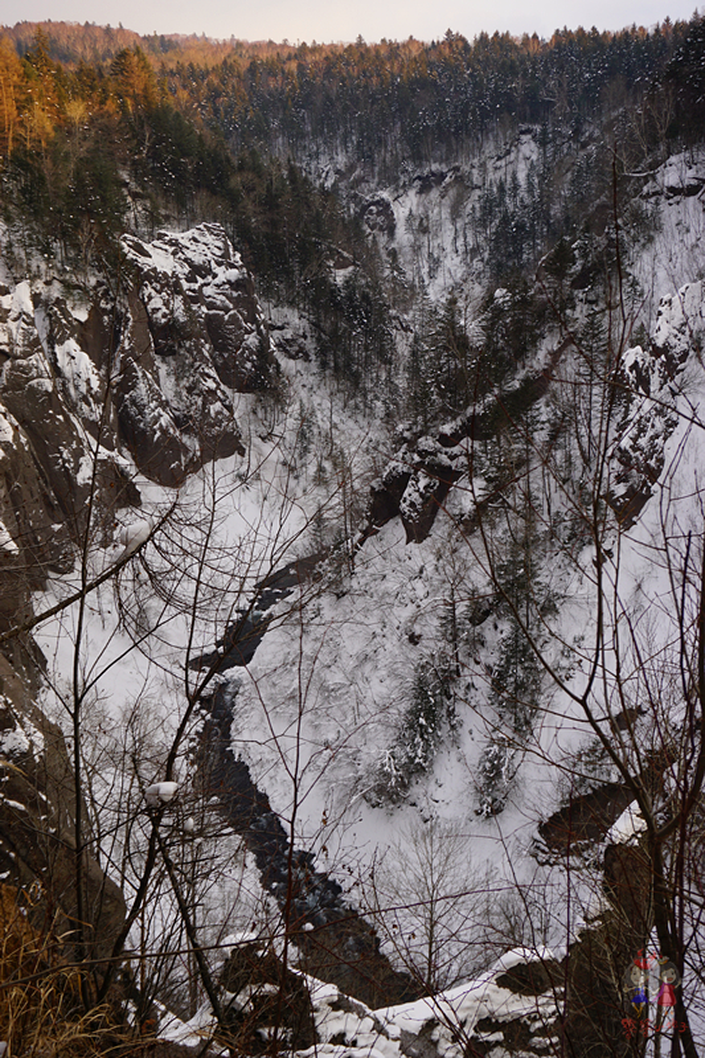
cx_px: 352
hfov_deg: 38.3
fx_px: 1014
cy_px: 529
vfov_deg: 55.1
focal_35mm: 34
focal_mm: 23
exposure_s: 1/60
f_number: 5.6
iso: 100
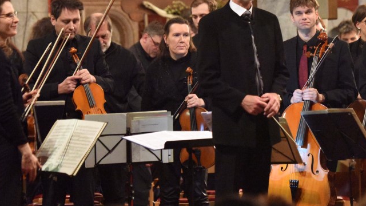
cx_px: 286
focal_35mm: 230
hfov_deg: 9.4
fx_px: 2232
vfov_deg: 5.3
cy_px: 80
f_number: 2.8
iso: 12800
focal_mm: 122
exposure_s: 1/125
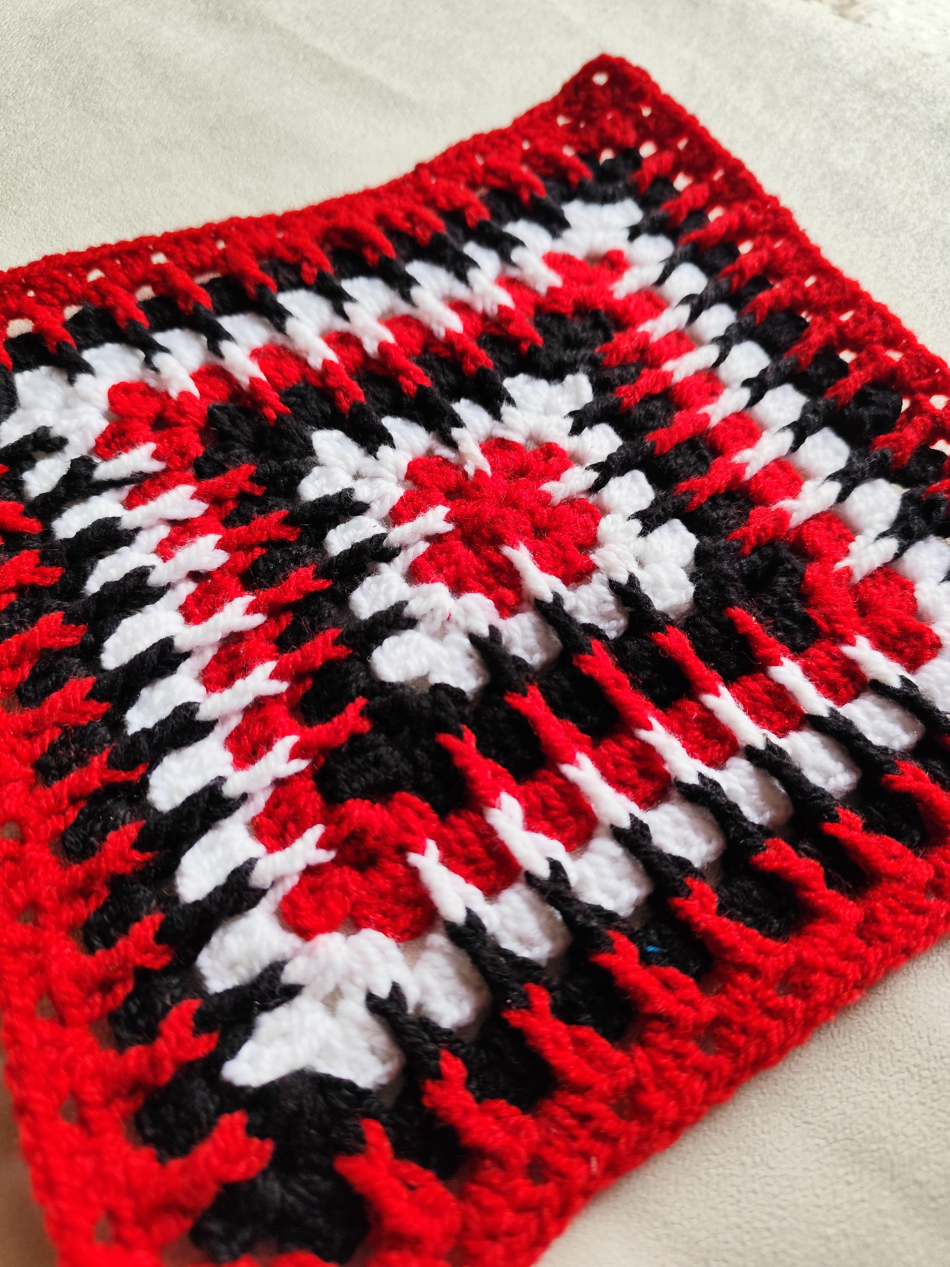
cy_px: 634
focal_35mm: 23
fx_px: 842
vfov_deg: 73.9
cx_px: 475
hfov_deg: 58.9
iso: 64
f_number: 1.65
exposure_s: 1/100
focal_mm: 6.19
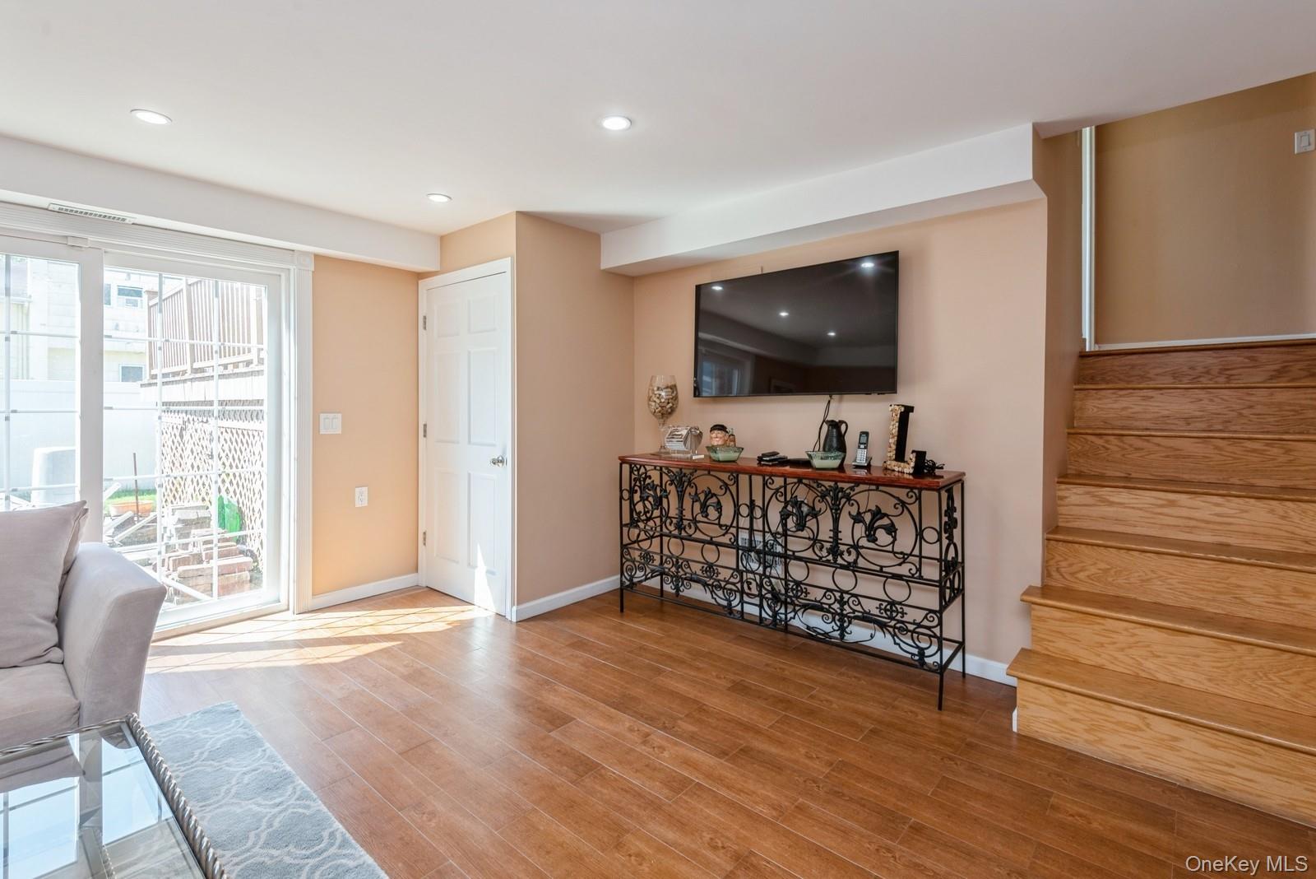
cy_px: 440
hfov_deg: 96.7
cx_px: 658
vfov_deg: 73.8
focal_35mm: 16
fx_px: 585
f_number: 9
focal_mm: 16
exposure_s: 1/20
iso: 200
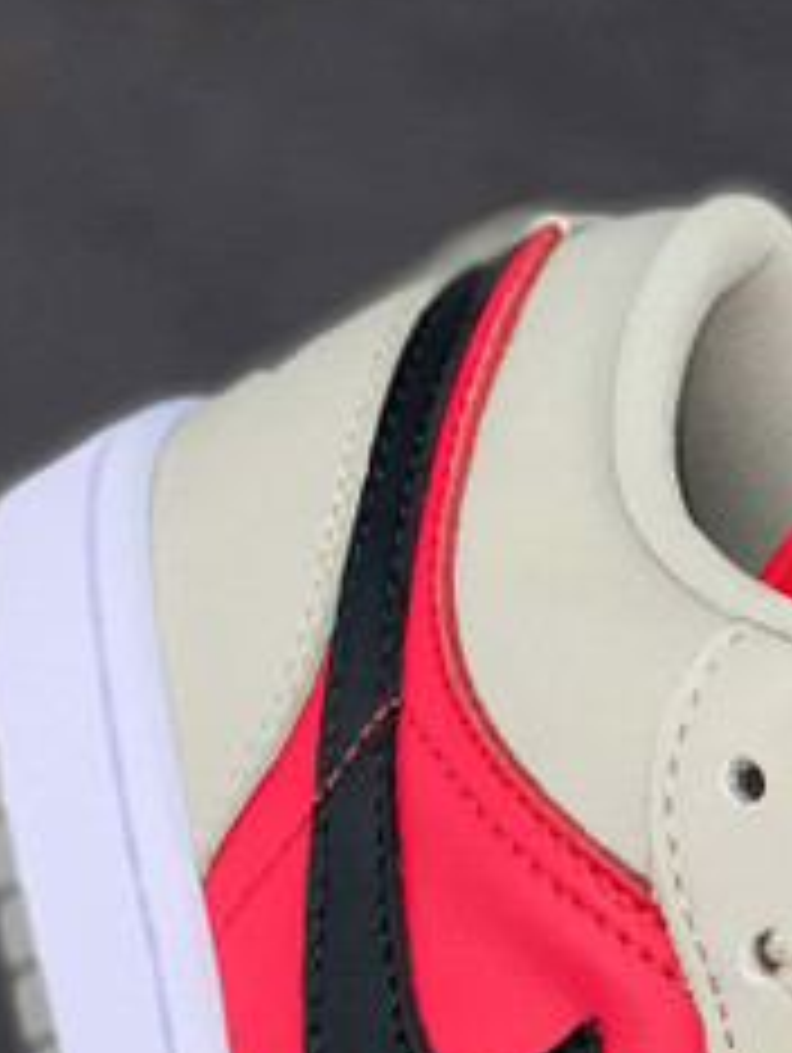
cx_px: 648
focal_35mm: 160
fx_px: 4872
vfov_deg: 11.9
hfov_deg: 9.3
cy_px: 1444
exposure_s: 1/246
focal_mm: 6
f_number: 2
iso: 20
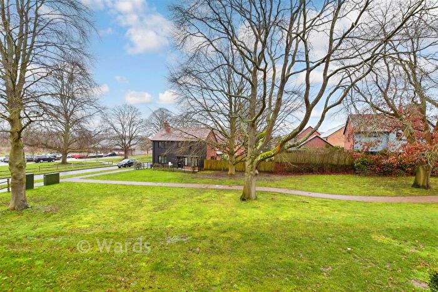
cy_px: 146
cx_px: 219
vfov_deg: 77.4
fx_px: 183
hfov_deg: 100.4
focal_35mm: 15
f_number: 8
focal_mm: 10
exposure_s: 1/60
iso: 320
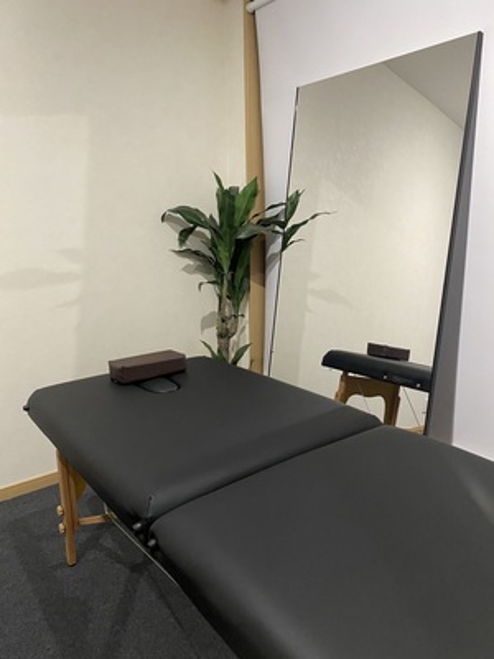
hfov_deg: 53.1
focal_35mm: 26
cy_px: 330
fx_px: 495
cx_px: 247
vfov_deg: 67.3
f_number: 1.8
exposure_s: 1/50
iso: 500
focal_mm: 4.25
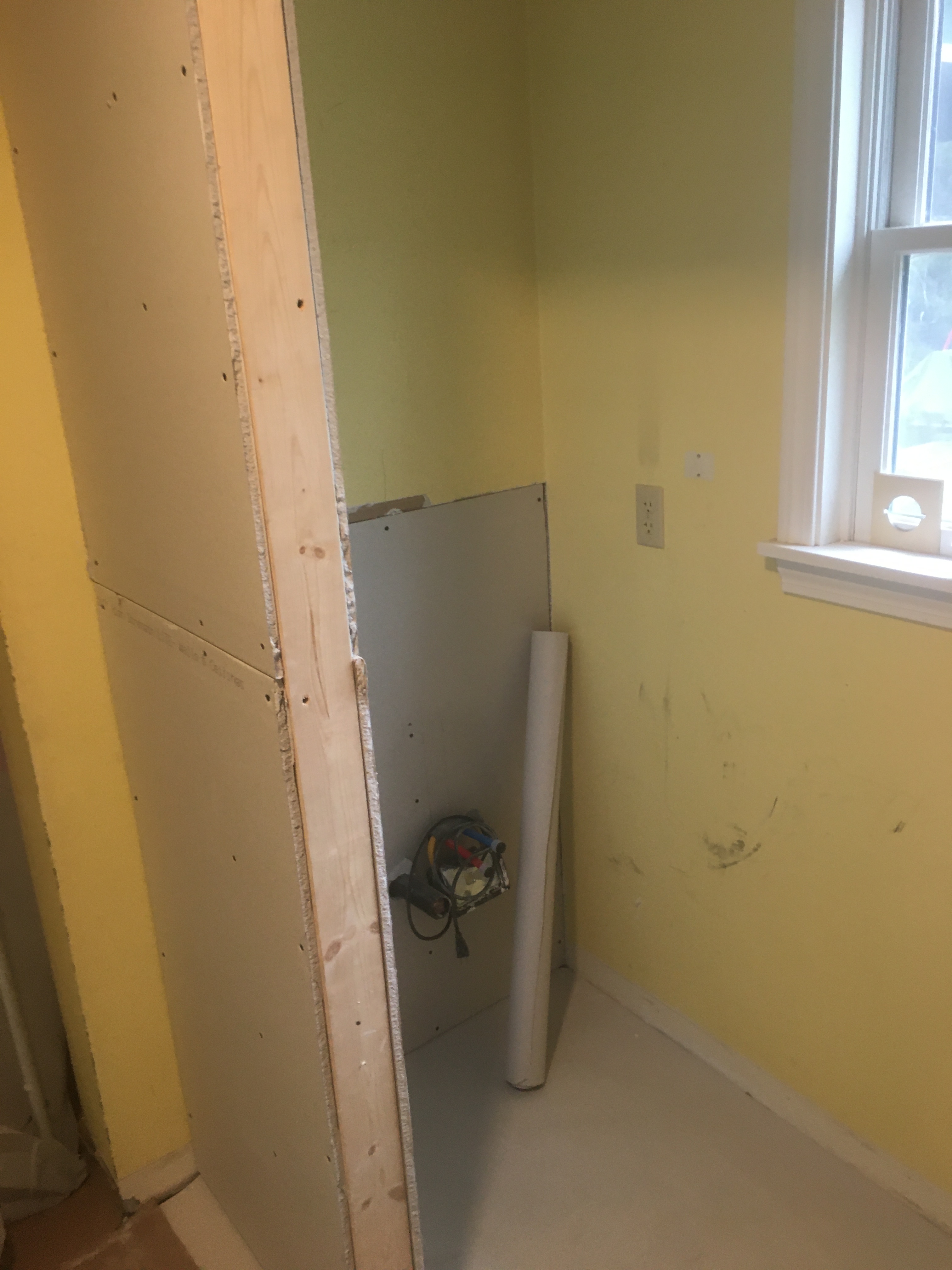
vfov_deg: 61.7
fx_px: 1063
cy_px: 635
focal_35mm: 29
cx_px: 476
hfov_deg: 48.2
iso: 100
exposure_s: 1/30
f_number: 2.2
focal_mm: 4.15
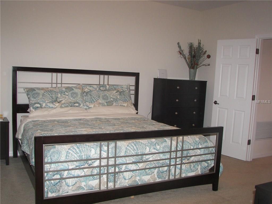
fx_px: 283
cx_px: 136
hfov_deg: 51.4
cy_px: 102
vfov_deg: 39.7
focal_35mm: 36
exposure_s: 1/30
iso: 100
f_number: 2.8
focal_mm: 6
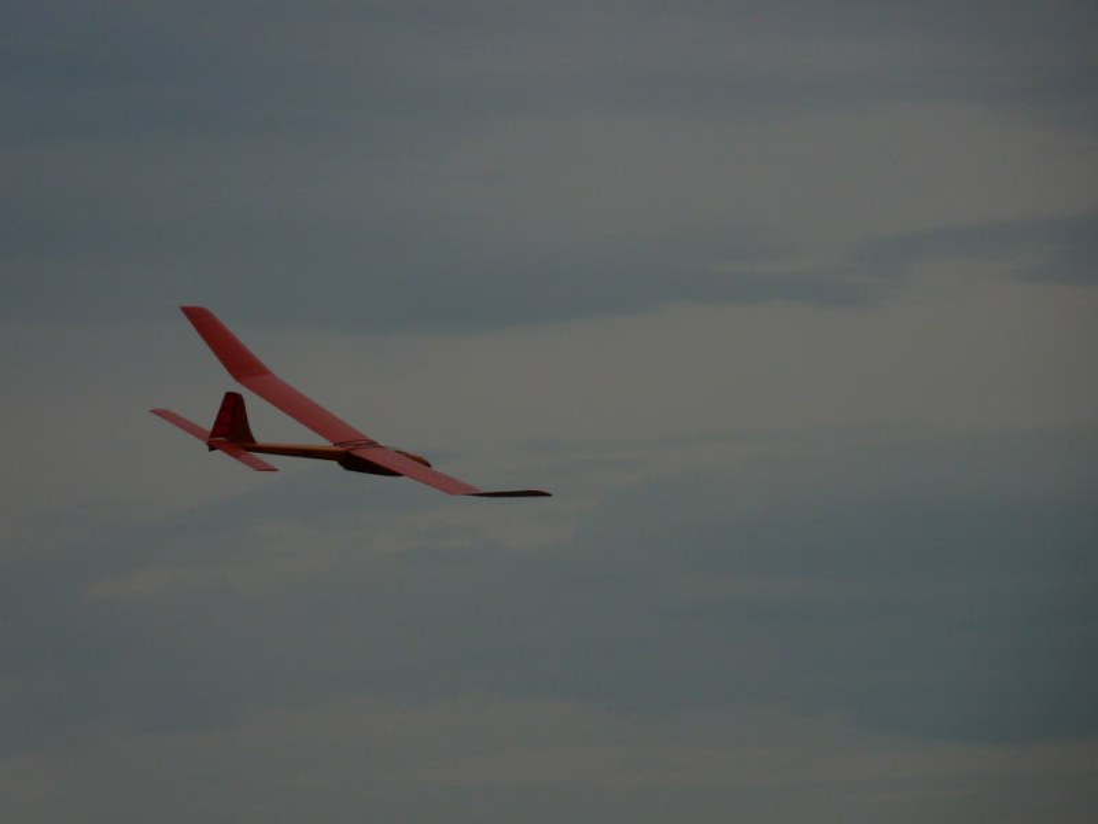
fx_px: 14083
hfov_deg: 4.5
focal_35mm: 444
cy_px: 412
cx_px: 549
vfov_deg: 3.3
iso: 200
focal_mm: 78.9
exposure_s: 1/800
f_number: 6.3
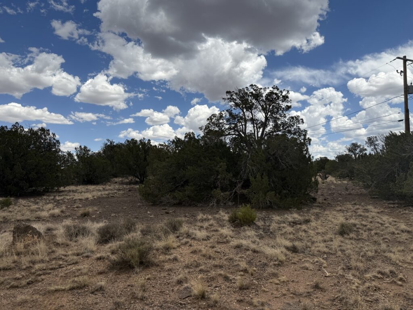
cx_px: 206
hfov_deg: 71.6
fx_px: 286
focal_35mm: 24
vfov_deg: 56.8
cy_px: 155
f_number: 1.78
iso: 80
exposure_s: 1/4975
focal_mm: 6.76
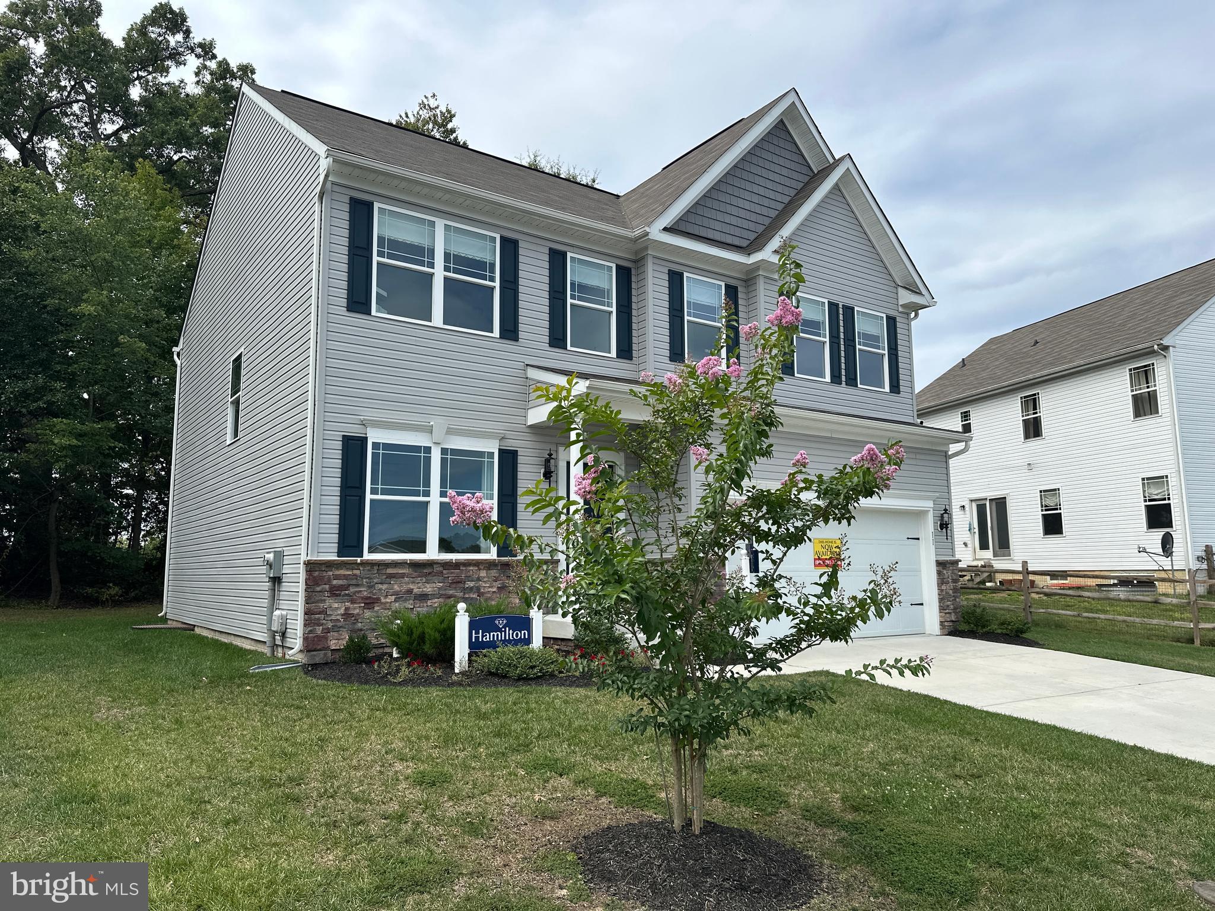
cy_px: 456
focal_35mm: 24
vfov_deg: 56.8
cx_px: 608
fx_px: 842
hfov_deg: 71.6
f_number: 1.78
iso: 80
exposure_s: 1/4184
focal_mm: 6.86
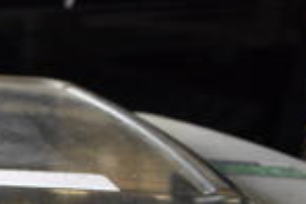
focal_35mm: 111
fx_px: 944
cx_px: -126
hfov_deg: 17.0
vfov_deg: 11.6
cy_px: 350
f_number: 3.5
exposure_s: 1/250
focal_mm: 18
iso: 800
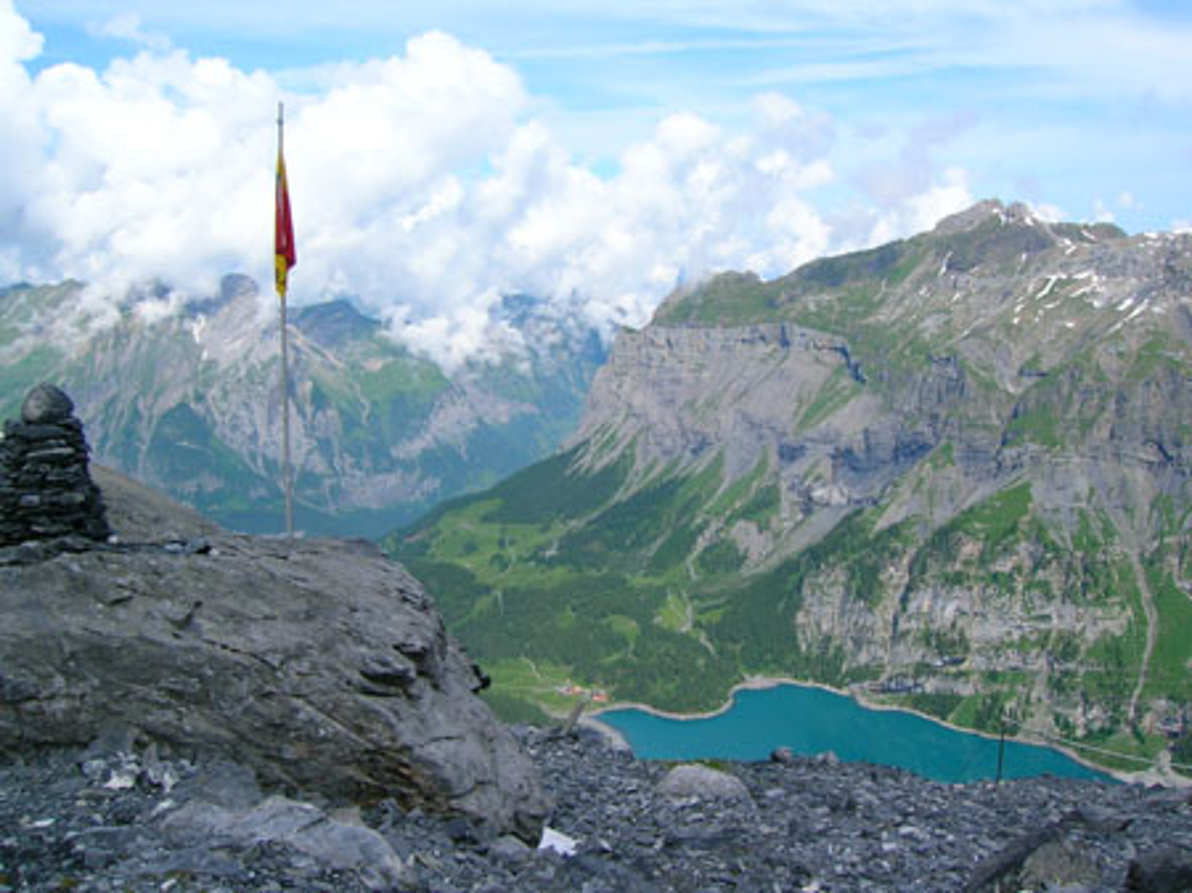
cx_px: 596
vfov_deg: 41.8
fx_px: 1170
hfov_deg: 54.0
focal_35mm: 34
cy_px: 446
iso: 50
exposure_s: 1/401
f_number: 4.9
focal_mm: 5.7
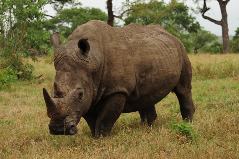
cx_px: 120
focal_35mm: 128
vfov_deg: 10.7
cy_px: 80
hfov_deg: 16.1
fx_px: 846
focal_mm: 85
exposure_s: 1/640
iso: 200
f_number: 4.5
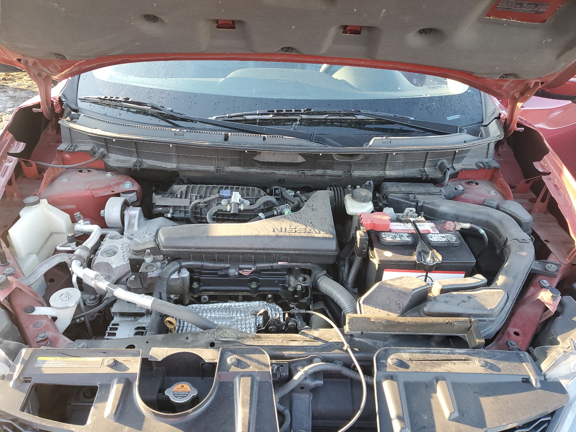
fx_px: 433
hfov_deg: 67.3
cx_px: 288
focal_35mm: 26
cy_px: 216
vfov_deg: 53.1
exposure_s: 1/120
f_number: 1.5
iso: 87
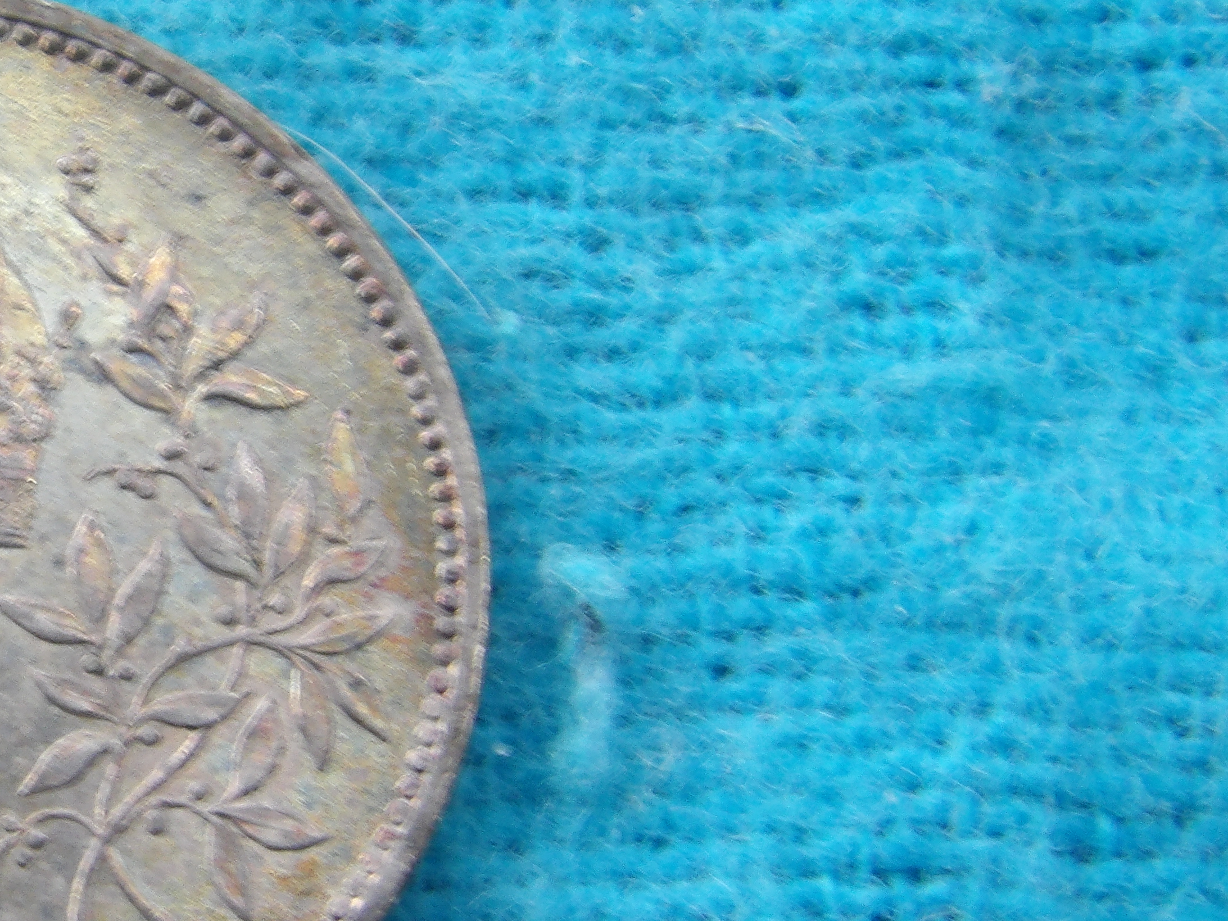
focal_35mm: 121
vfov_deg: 12.2
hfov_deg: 15.8
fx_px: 4293
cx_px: -133
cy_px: 597
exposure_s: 1/30
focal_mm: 9.2
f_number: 5.3
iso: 142
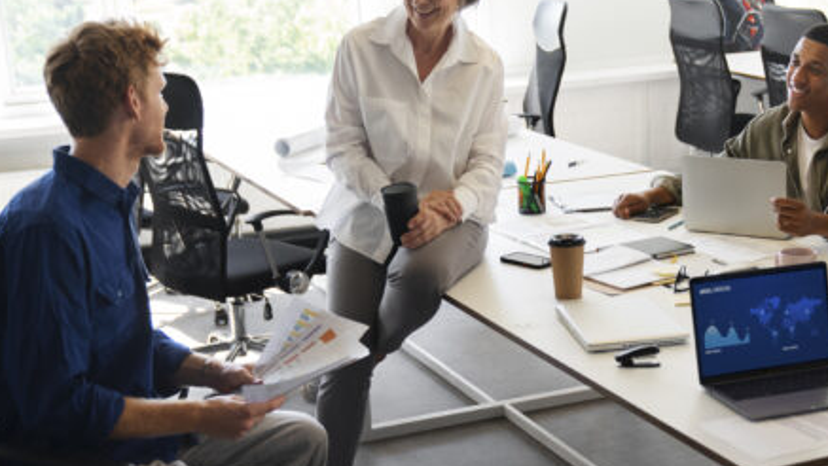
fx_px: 1537
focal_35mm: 70
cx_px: 614
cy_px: 354
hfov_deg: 29.7
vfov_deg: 17.1
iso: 500
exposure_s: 1/250
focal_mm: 38
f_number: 2.8
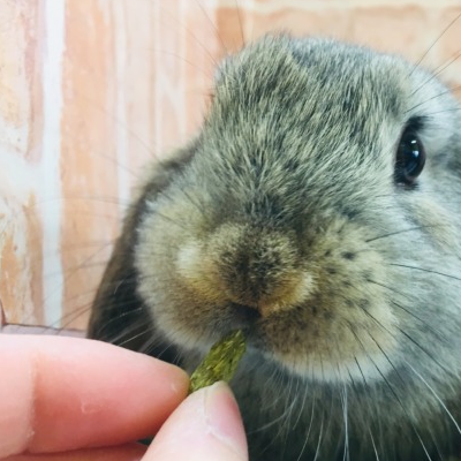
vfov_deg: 40.9
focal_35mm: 41
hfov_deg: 39.8
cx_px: 348
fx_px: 618
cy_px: 232
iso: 80
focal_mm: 4.15
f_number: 2.2
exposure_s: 1/30
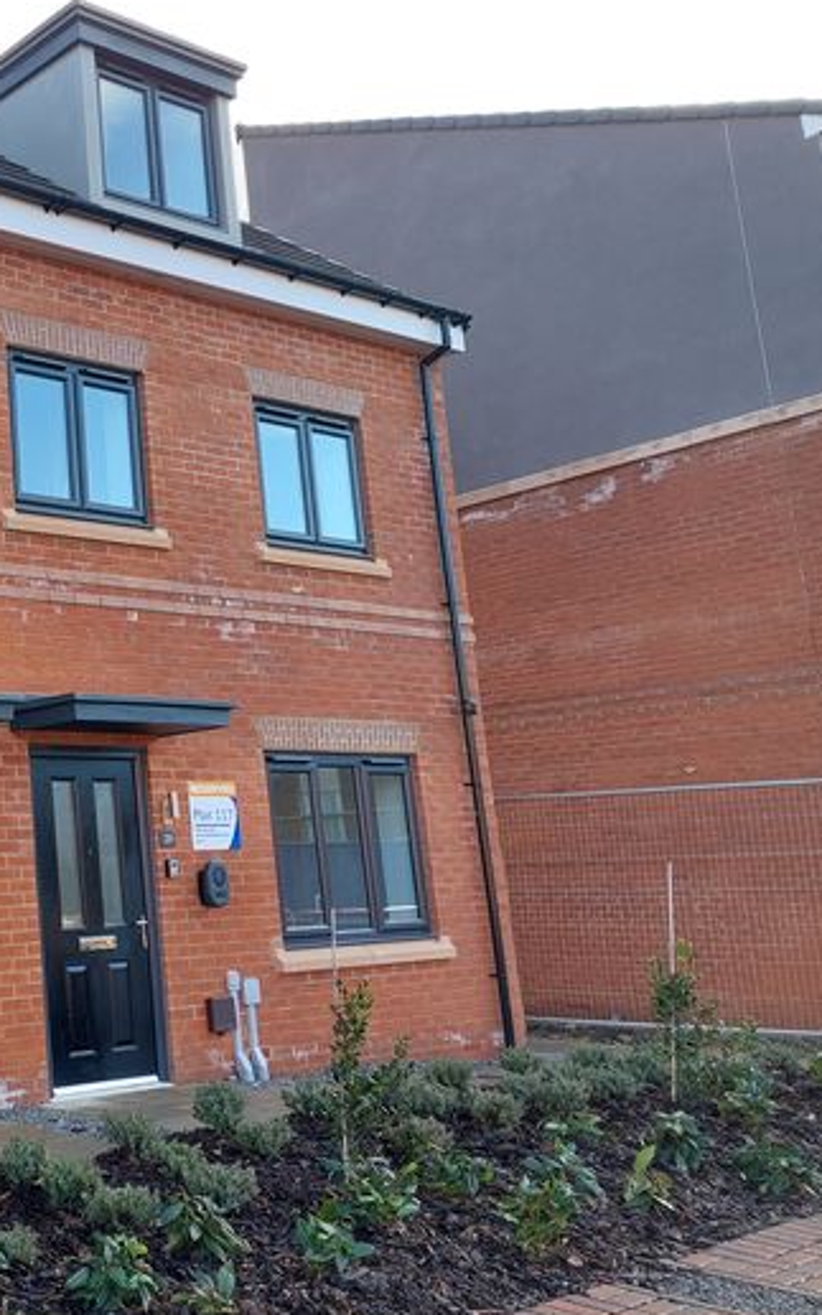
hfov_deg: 27.3
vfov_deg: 48.1
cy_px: 562
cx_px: -178
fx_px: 1470
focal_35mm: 41
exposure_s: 1/233
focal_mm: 5.23
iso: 40
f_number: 1.8
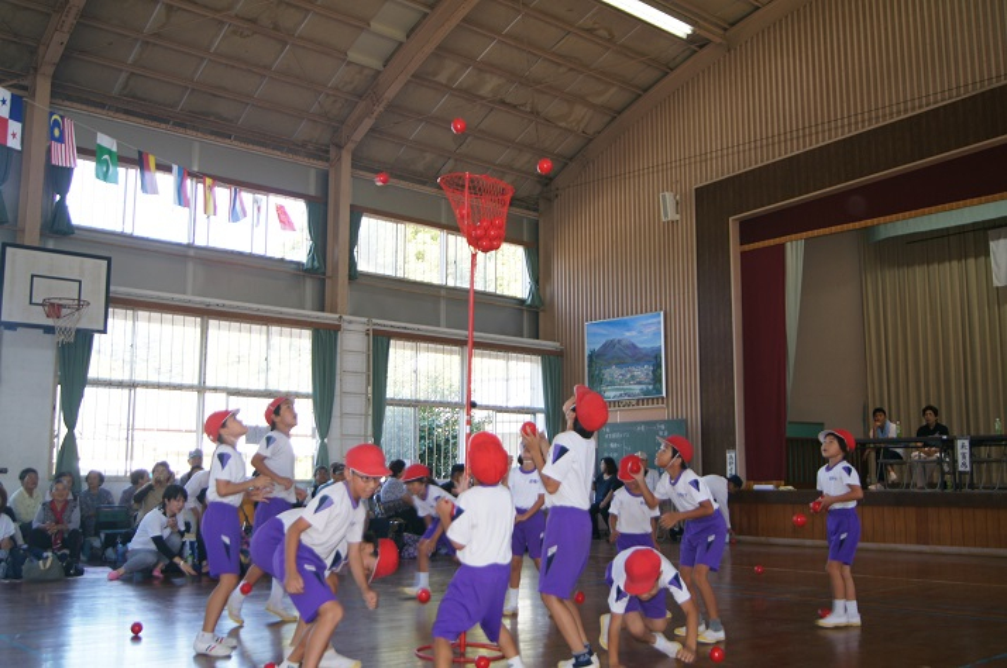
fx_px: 1006
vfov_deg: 36.8
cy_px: 334
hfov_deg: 53.2
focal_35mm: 36
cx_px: 504
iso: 100
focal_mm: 24
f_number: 4
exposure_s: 1/60
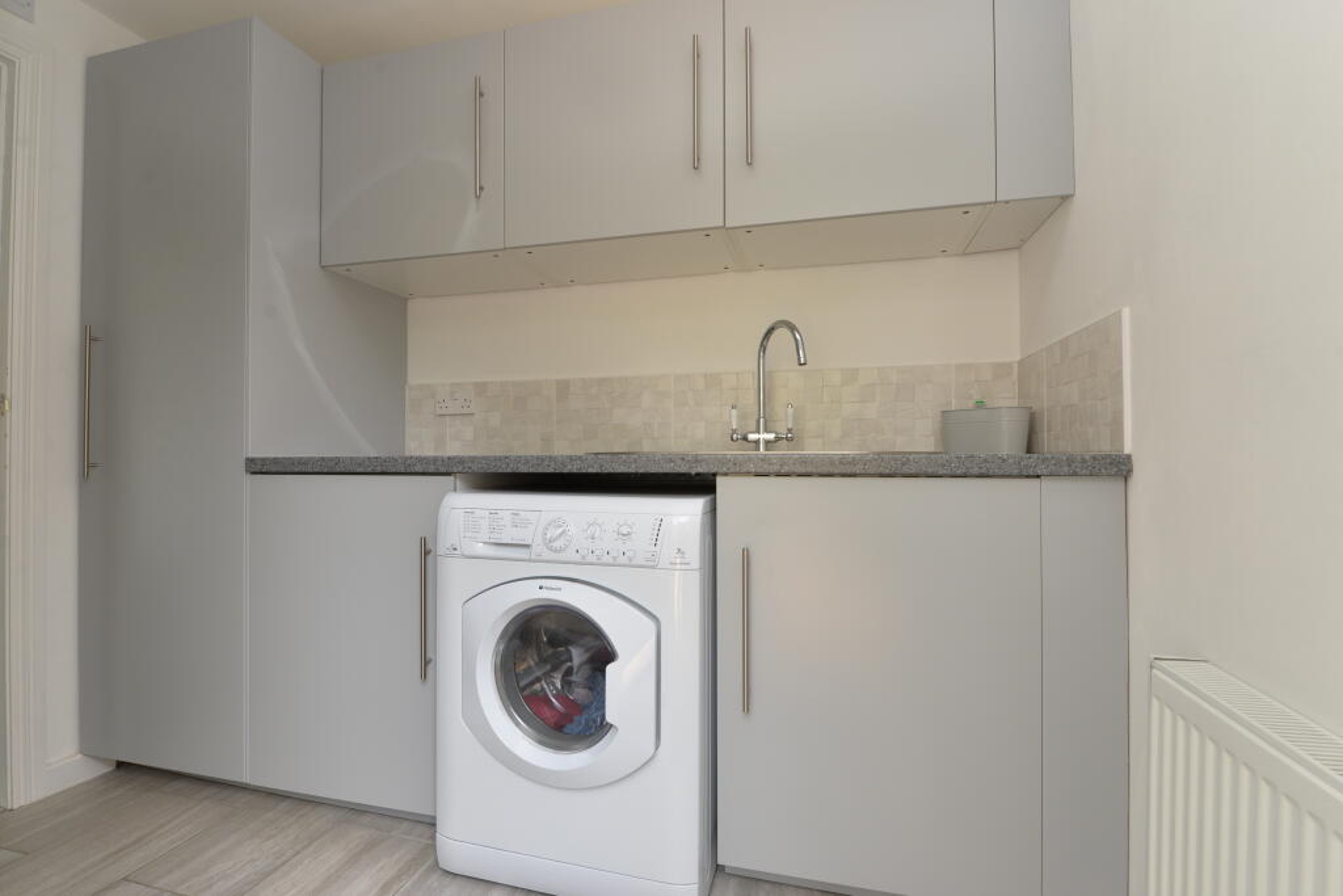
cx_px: 672
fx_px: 597
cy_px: 448
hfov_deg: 96.7
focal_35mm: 16
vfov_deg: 73.8
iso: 500
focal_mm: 16
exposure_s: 1/60
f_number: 7.1
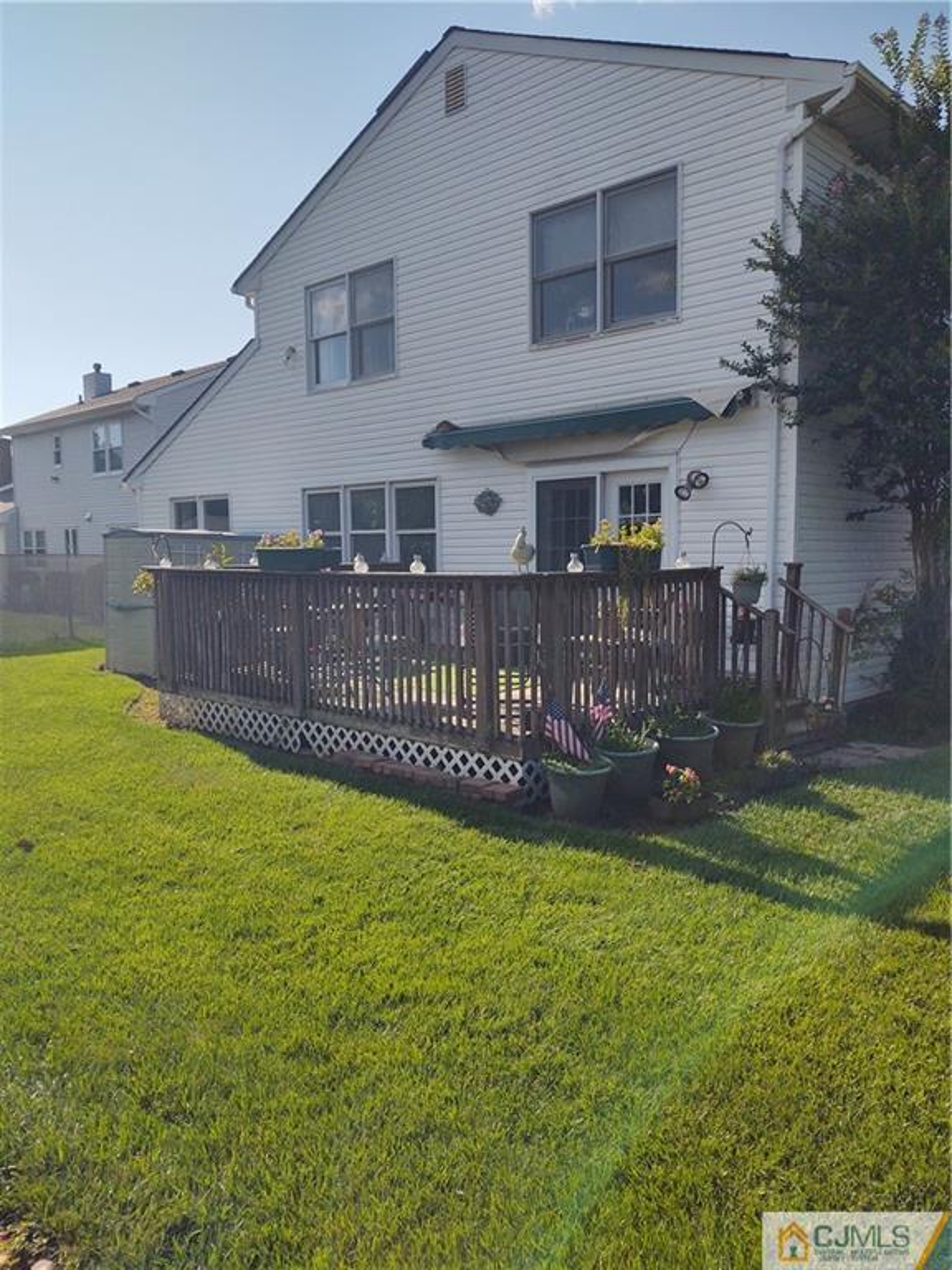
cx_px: 476
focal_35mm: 27
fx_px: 990
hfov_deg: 51.4
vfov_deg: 65.3
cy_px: 635
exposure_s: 1/7702
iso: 100
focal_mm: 4.75
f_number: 1.7
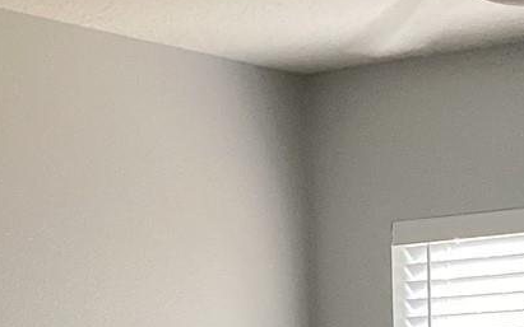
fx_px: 1828
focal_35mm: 128
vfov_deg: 9.8
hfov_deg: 15.6
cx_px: 645
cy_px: 543
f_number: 2.4
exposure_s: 1/60
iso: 80
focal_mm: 3.3
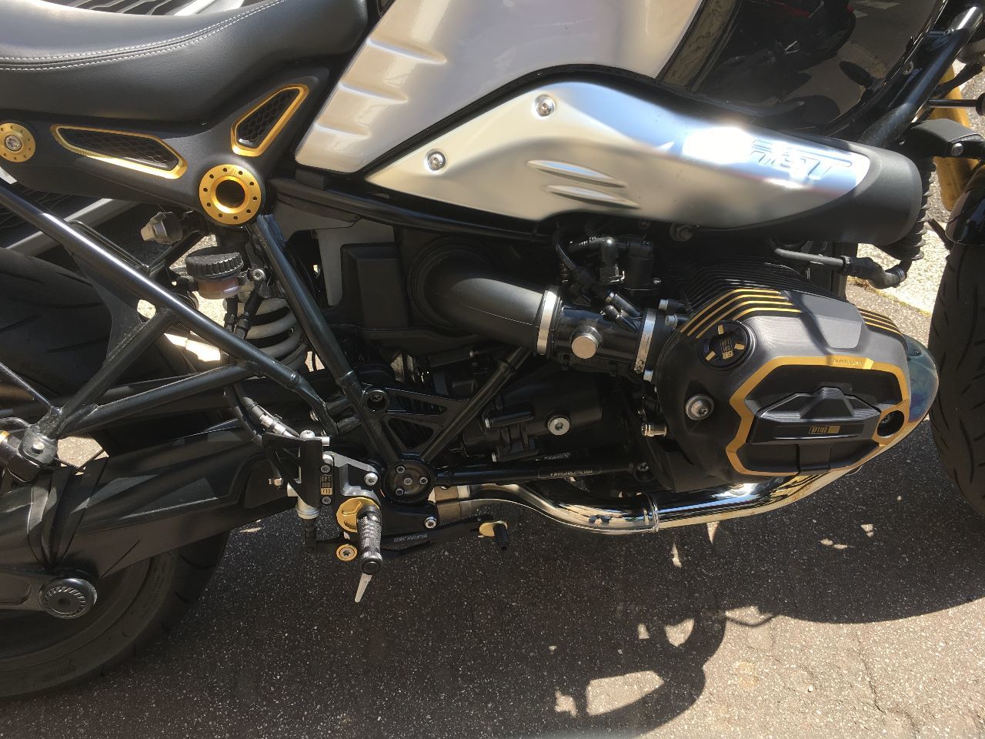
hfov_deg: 61.7
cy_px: 370
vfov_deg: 48.2
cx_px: 492
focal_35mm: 29
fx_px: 825
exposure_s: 1/437
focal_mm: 4.15
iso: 25
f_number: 2.2
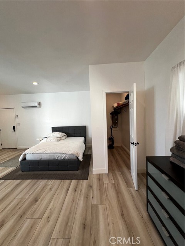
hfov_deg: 89.9
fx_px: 93
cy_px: 123
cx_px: 92
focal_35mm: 13
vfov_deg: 106.2
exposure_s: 1/120
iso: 80
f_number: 1.8
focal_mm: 1.57
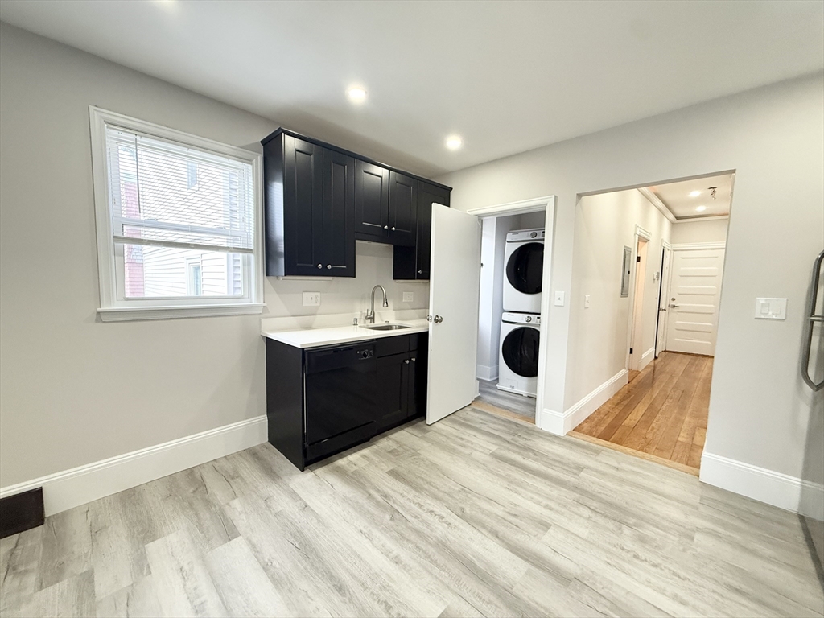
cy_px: 309
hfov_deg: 102.1
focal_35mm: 14
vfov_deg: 85.7
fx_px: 333
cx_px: 412
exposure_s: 1/120
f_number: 2.2
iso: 320
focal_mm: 2.22
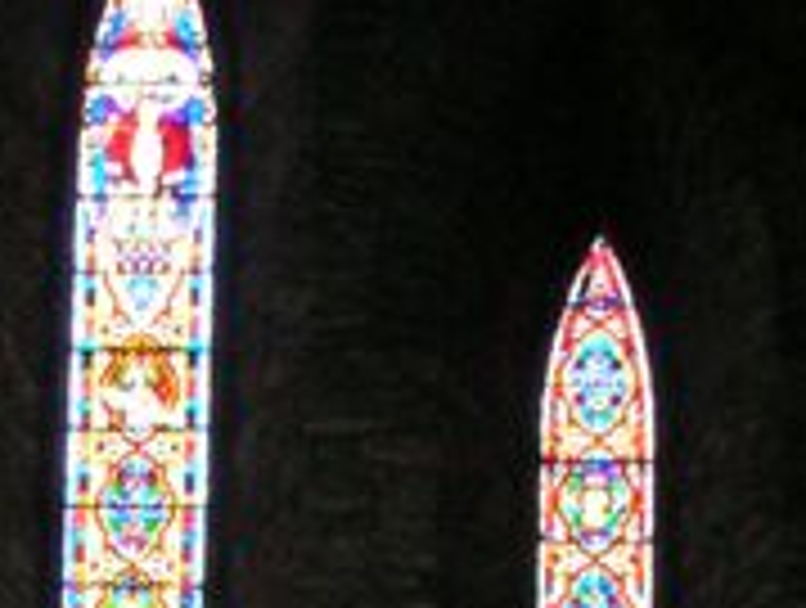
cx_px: 167
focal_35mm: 272
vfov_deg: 5.2
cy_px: 1792
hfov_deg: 7.3
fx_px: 6346
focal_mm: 10.1
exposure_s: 1/45
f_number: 4
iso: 200
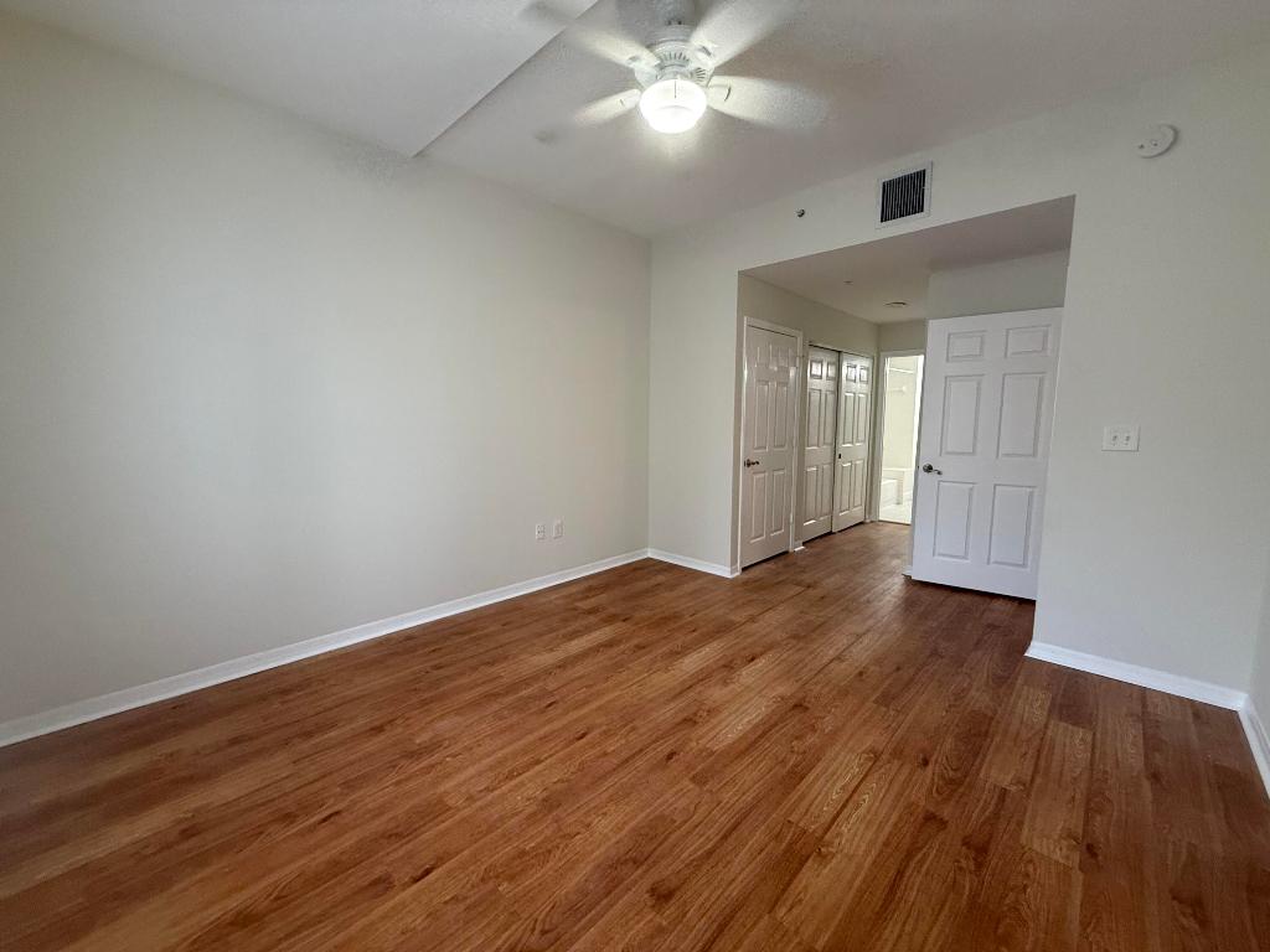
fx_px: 514
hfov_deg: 102.1
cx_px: 635
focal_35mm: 14
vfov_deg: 85.7
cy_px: 476
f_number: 2.2
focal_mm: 2.22
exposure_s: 1/60
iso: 320
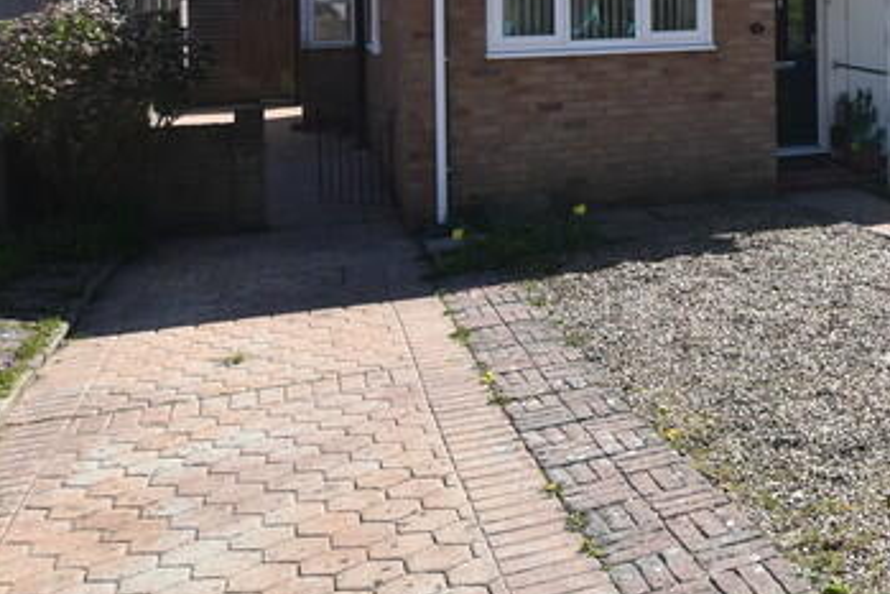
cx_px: 933
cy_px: -27
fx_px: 1088
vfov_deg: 28.3
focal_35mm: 44
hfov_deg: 38.3
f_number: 9
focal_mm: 10
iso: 200
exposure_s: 1/320
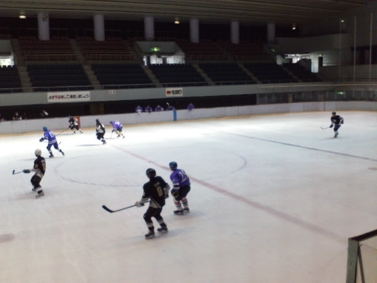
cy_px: 142
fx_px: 316
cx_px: 188
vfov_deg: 48.2
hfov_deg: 61.7
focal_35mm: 29
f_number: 3.5
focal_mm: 3.73
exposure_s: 1/100
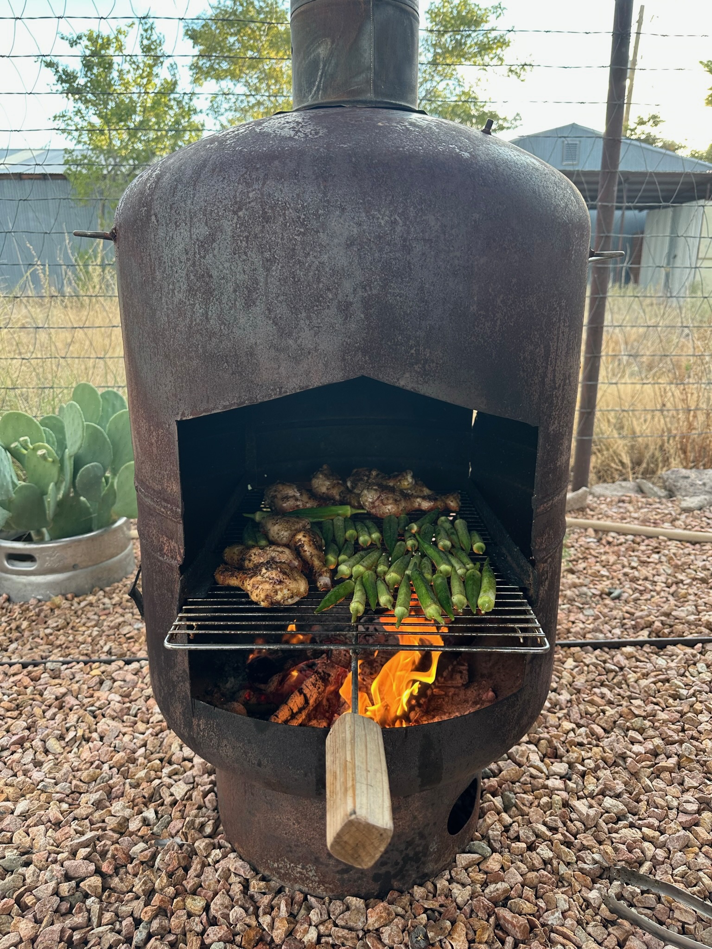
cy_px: 474
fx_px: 658
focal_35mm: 24
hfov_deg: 56.8
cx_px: 356
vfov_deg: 71.6
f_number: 1.78
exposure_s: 1/151
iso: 100
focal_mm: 6.86
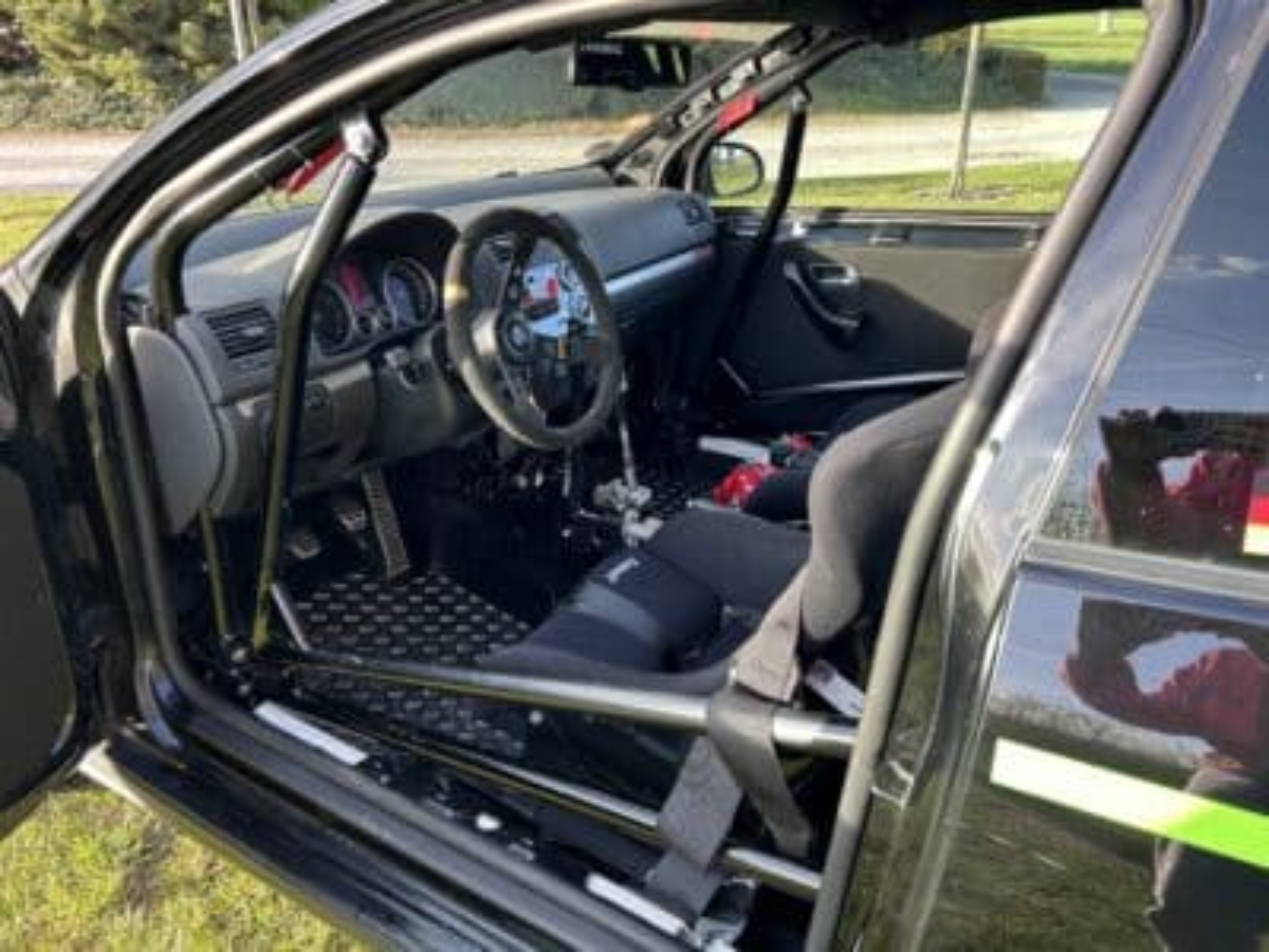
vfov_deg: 53.1
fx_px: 953
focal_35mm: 26
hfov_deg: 67.3
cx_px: 634
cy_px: 476
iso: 32
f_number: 1.5
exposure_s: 1/121
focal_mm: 5.7
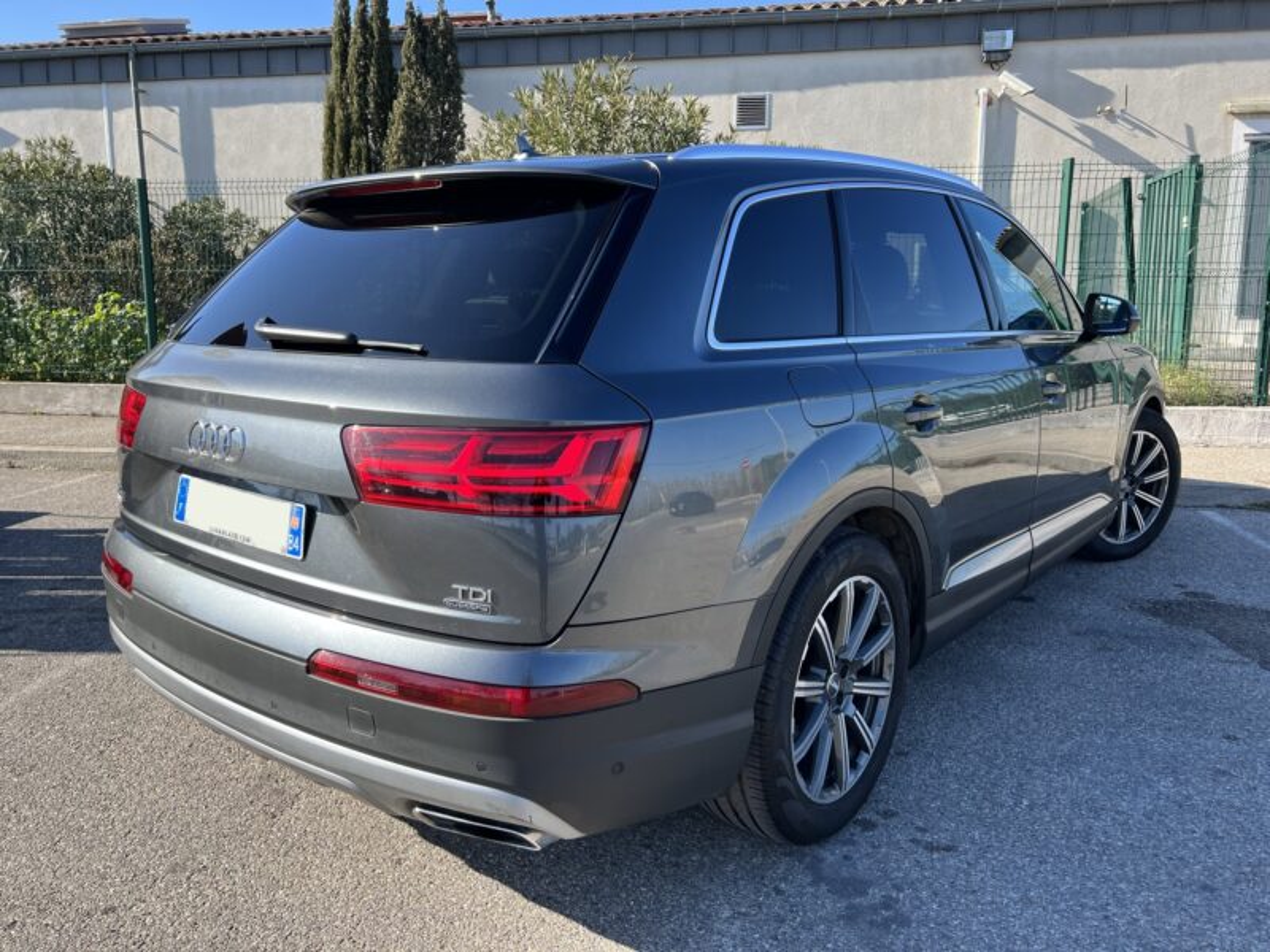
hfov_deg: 67.3
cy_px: 476
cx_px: 635
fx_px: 954
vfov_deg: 53.1
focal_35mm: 26
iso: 50
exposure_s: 1/1266
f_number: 1.5
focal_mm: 5.7
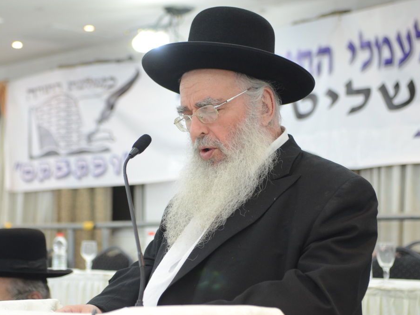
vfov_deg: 16.3
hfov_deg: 21.6
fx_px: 1098
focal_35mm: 91
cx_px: 186
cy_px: 157
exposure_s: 1/100
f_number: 3.5
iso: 1250
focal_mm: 55
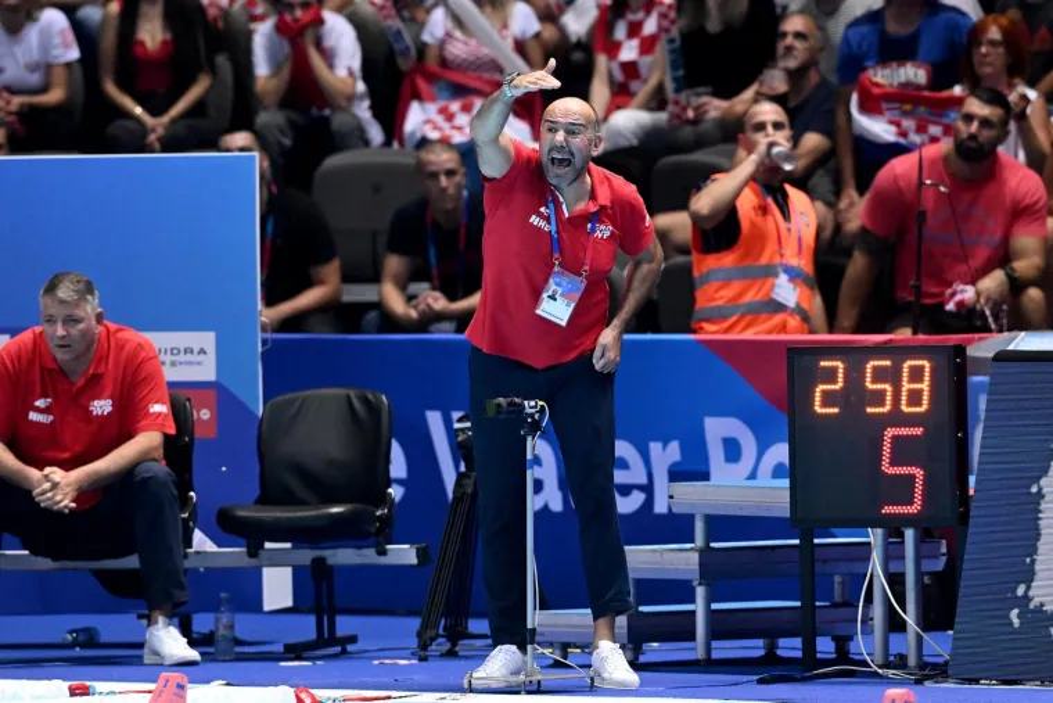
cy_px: 352
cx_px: 526
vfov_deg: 3.4
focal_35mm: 400
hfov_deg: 5.2
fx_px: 11701
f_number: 4
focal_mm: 400
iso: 5000
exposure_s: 1/1250
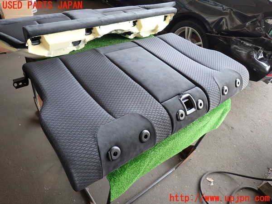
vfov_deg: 54.9
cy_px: 102
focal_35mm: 25
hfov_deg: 69.4
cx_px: 136
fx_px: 196
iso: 200
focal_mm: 4.5
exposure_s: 1/60
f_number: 2
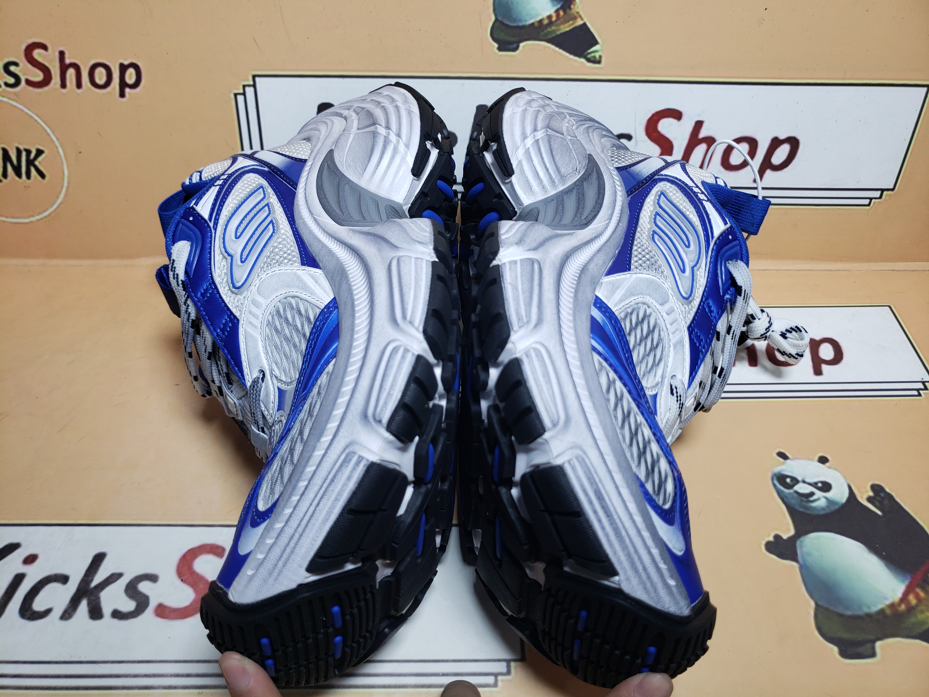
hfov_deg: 67.3
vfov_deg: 53.1
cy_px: 348
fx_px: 698
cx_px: 464
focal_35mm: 26
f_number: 1.5
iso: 50
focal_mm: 4.3
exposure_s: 1/560
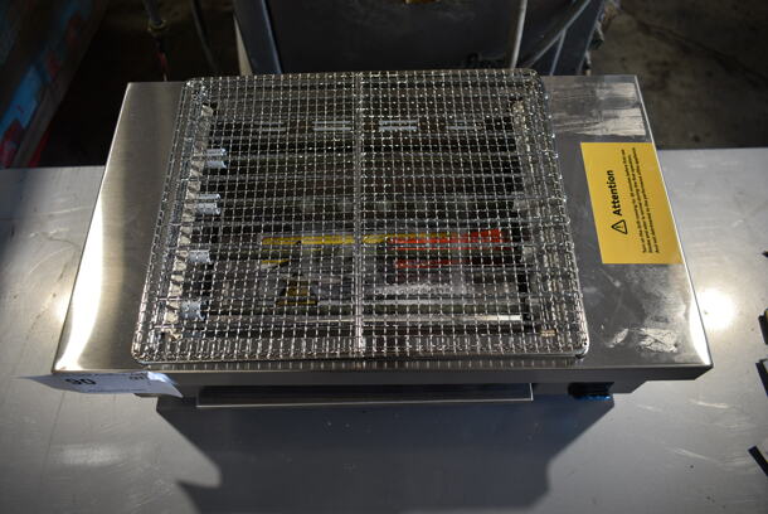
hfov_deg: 67.3
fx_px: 577
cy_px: 257
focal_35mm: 27
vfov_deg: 48.0
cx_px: 384
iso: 100
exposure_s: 1/30
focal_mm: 18
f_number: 3.5
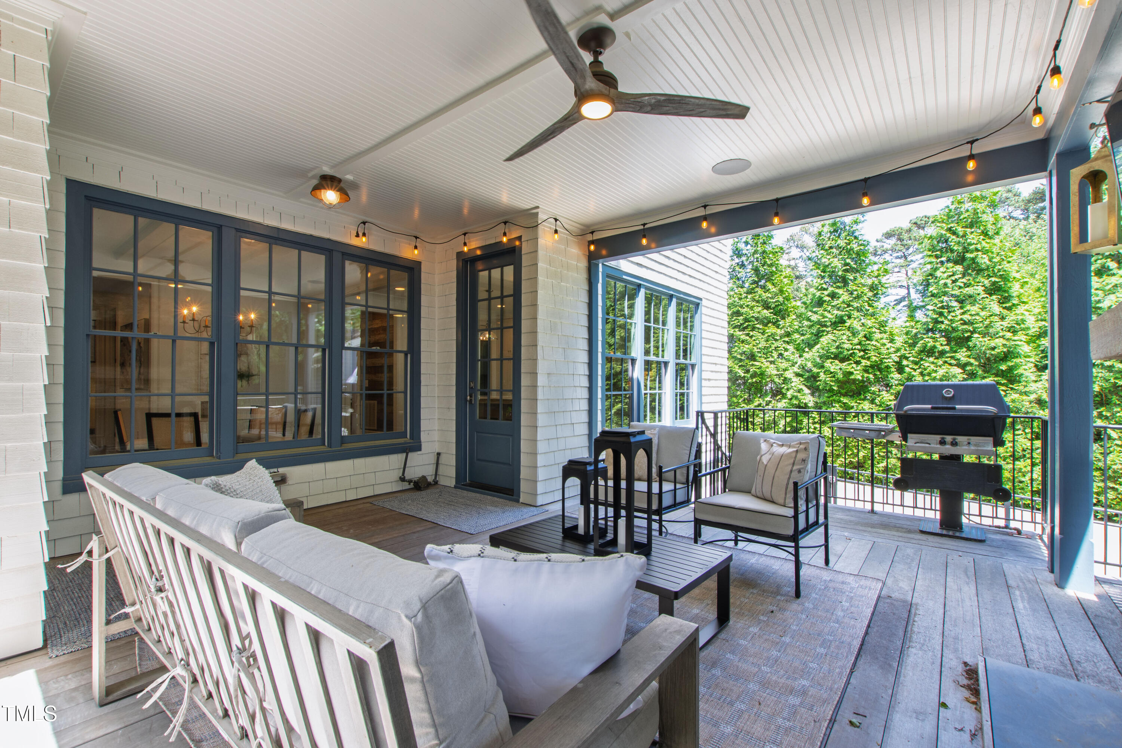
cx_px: 561
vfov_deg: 77.3
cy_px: 374
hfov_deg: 100.4
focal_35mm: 15
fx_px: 467
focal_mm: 10
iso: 100
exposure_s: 1/8
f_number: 9
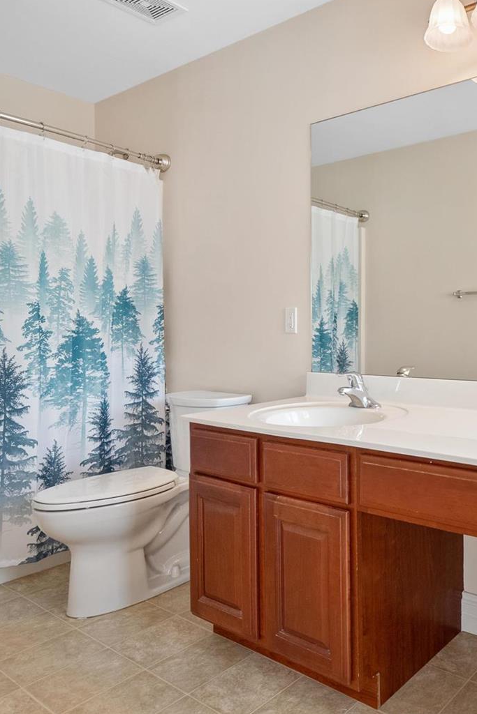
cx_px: 490
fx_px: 497
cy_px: 344
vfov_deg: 71.5
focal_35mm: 25
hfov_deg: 43.1
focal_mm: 8
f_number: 6.3
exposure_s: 1/20
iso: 400
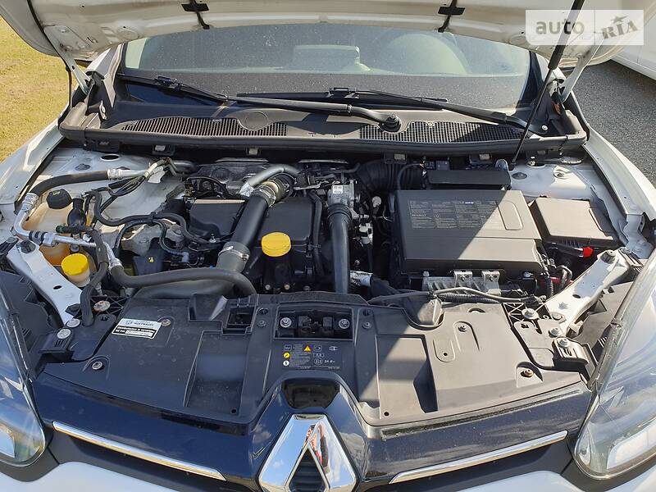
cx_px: 328
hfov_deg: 67.3
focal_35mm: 26
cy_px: 246
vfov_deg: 53.1
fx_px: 493
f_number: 2.4
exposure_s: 1/370
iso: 50
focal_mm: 4.3
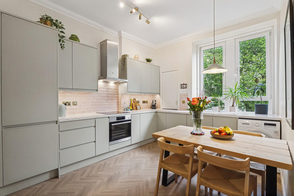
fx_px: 131
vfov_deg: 73.8
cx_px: 147
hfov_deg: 96.7
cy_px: 98
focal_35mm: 16
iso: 5000
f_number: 7.1
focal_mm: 16
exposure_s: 1/100
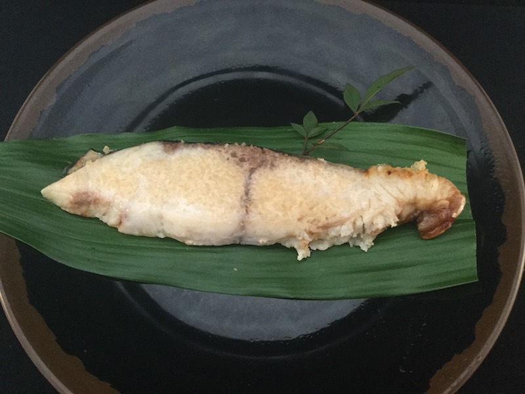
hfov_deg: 58.4
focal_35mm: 31
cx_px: 262
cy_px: 197
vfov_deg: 45.4
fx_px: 470
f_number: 2.4
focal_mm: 3.3
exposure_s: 1/30
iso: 160
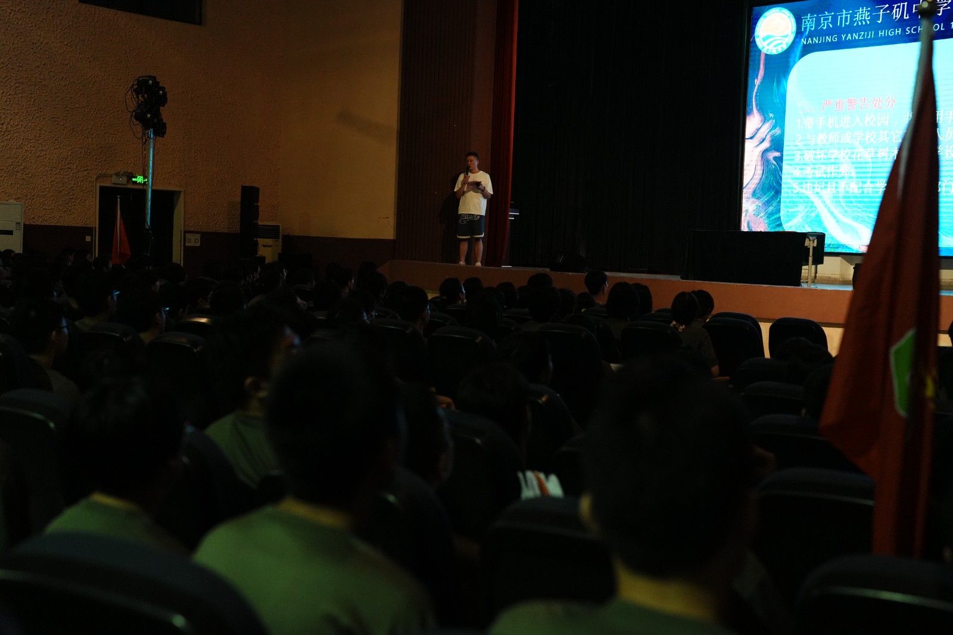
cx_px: 476
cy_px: 318
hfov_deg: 39.6
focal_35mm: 50
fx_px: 1323
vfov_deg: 27.0
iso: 3200
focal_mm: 50
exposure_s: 1/200
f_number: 3.2
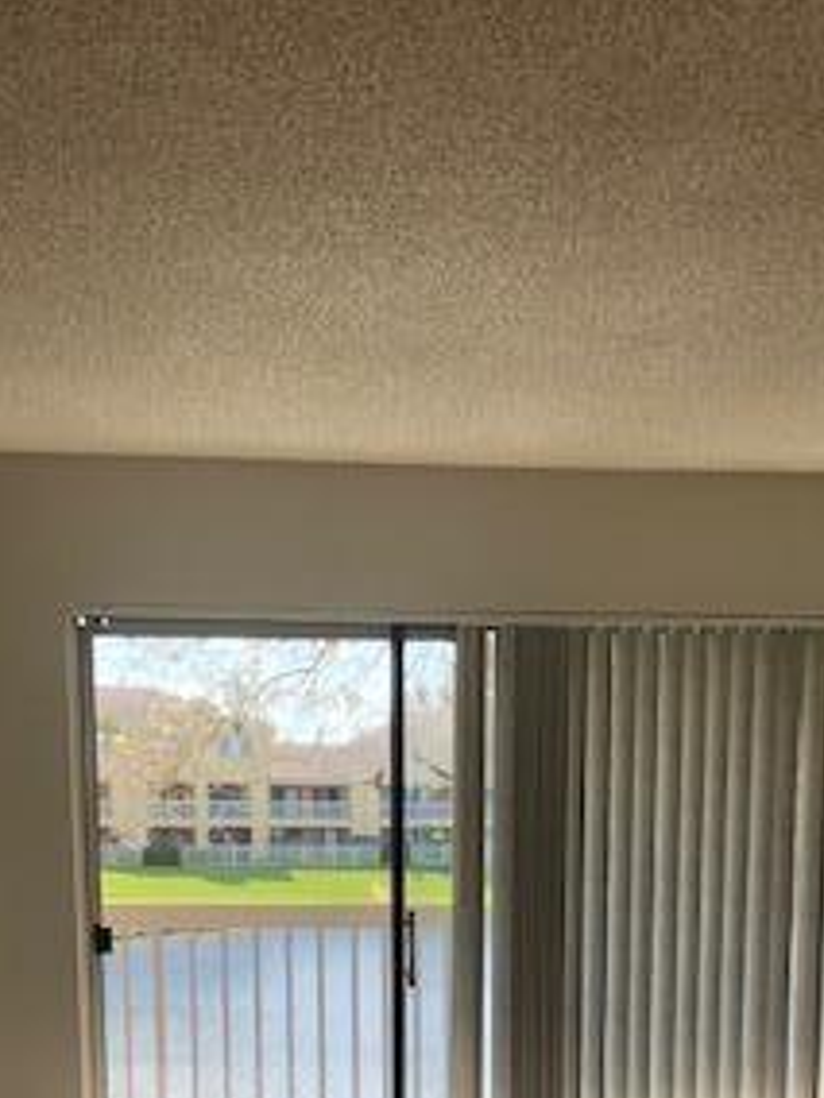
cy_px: 1160
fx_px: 2000
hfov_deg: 23.3
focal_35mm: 63
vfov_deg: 28.4
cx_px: 487
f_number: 1.8
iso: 20
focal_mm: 3.99
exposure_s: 1/206
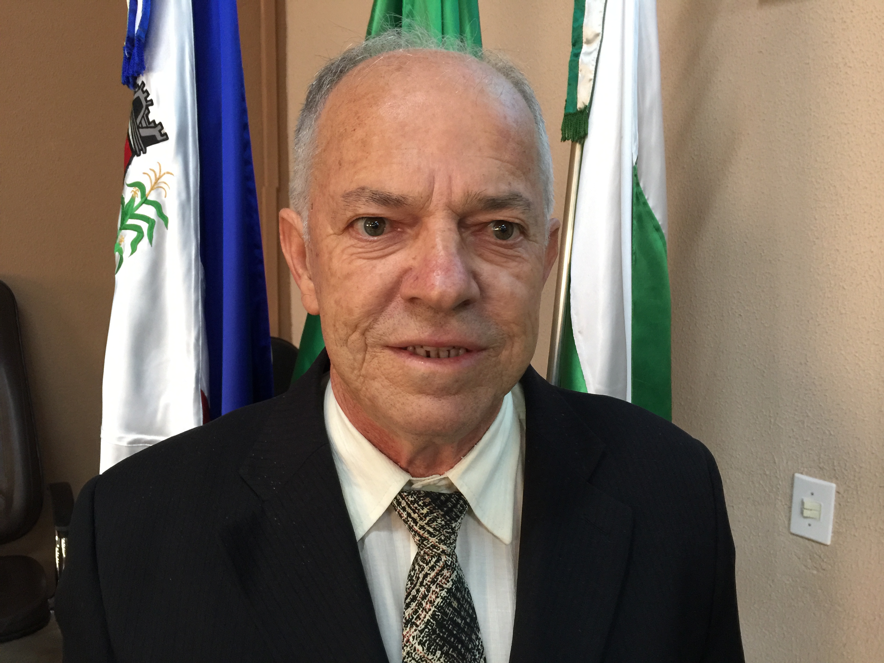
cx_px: 442
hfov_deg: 61.7
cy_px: 332
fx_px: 741
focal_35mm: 29
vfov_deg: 48.2
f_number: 2.2
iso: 100
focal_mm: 4.15
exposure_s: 1/15
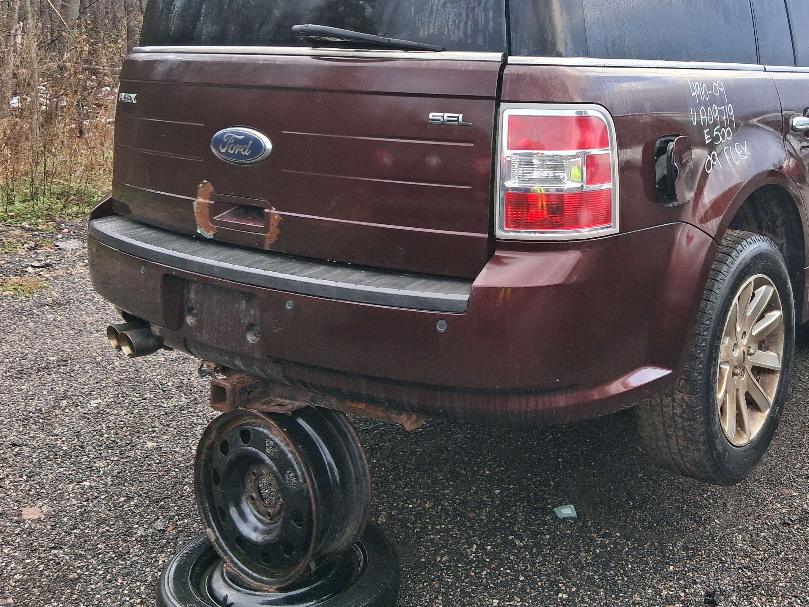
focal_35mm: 39
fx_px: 911
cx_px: 548
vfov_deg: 36.1
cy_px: 165
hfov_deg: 47.0
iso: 50
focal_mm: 3.98
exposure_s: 1/120
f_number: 1.8
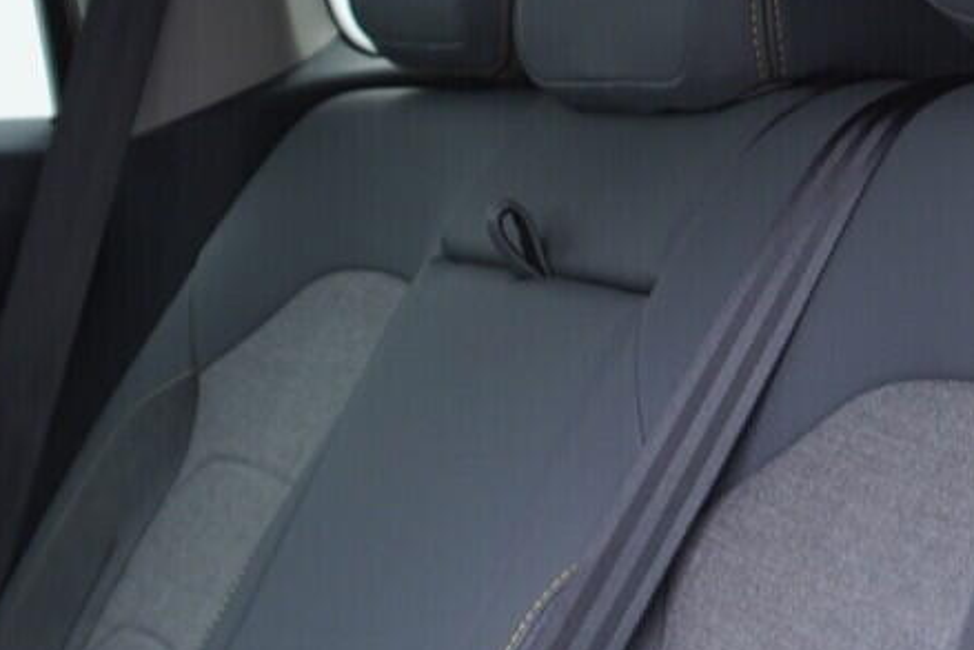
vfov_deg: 11.3
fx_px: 3193
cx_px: -237
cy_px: 859
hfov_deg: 16.5
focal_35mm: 118
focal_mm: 24
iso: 320
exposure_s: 1/40
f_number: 2.8
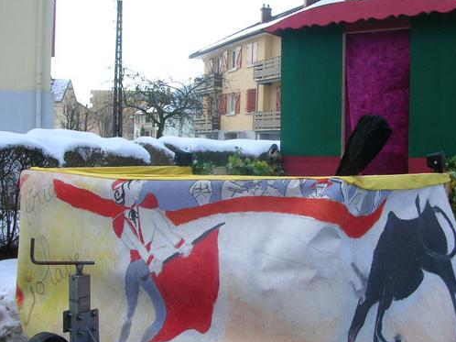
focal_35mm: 45
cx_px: 262
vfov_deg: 32.1
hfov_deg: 42.0
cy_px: 204
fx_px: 593
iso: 50
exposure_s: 1/447
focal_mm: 5.8
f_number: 2.8
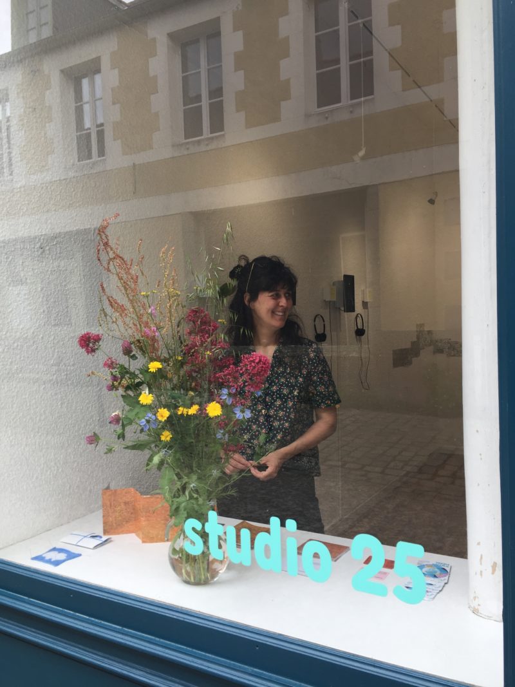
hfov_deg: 48.2
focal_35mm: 29
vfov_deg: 61.7
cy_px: 344
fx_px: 575
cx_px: 258
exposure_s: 1/140
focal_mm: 4.15
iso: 32
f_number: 2.2
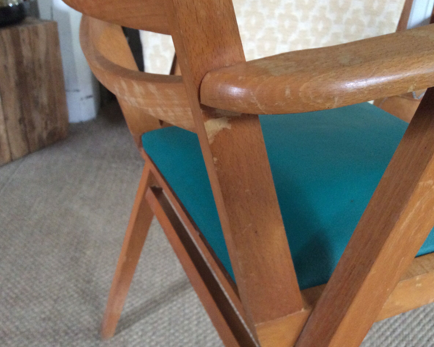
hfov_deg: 52.8
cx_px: 220
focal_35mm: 34
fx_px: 437
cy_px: 173
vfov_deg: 43.4
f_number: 2.4
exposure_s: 1/17
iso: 320
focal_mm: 3.3
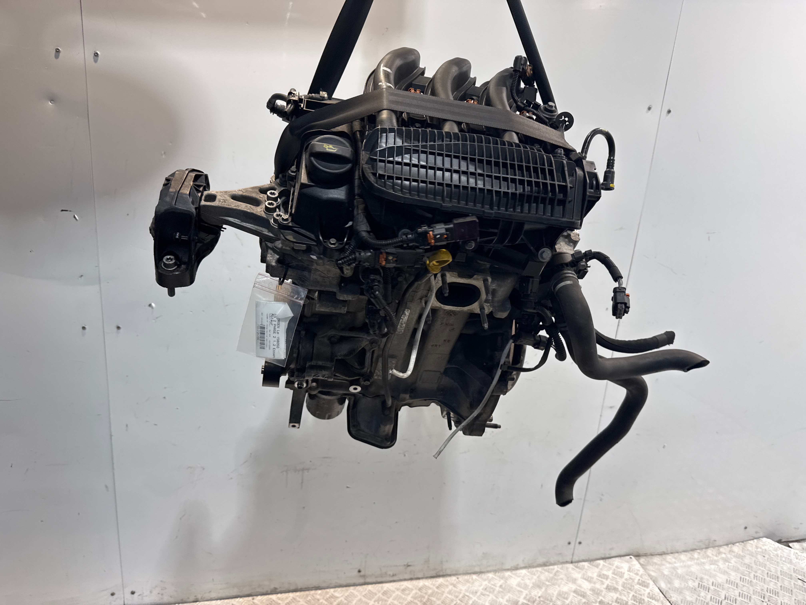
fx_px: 559
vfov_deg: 56.8
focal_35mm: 24
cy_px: 302
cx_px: 403
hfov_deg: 71.6
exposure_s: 1/100
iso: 80
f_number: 1.78
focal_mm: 6.76
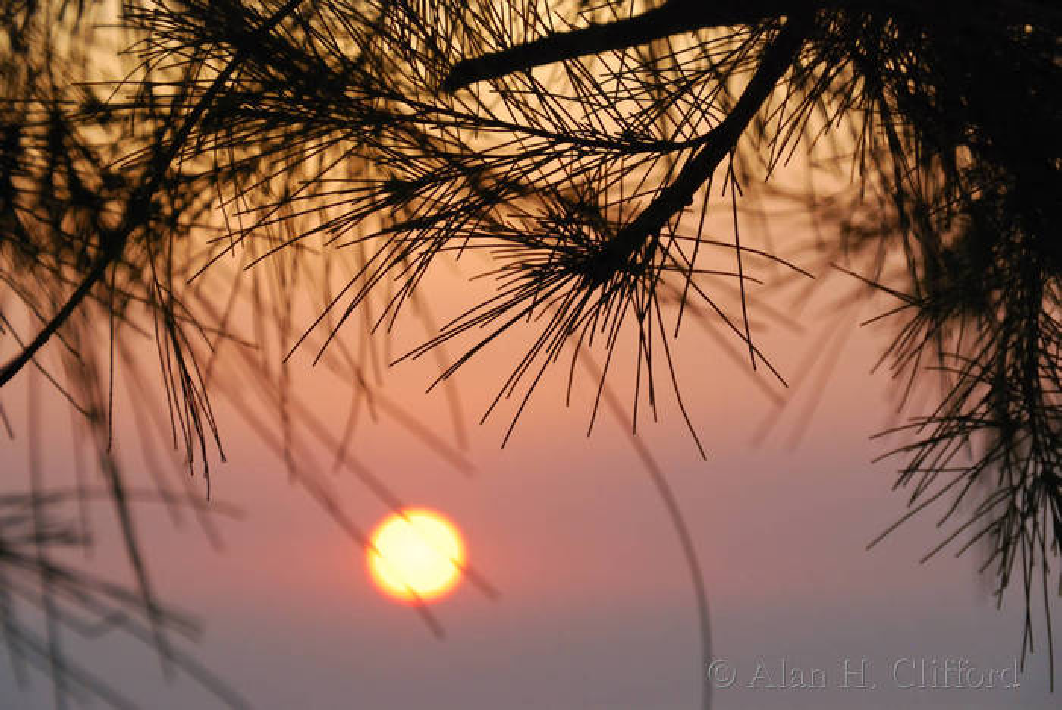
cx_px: 531
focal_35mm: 300
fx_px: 8857
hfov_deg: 6.9
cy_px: 355
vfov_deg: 4.6
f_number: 10
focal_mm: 200
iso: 800
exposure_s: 1/250
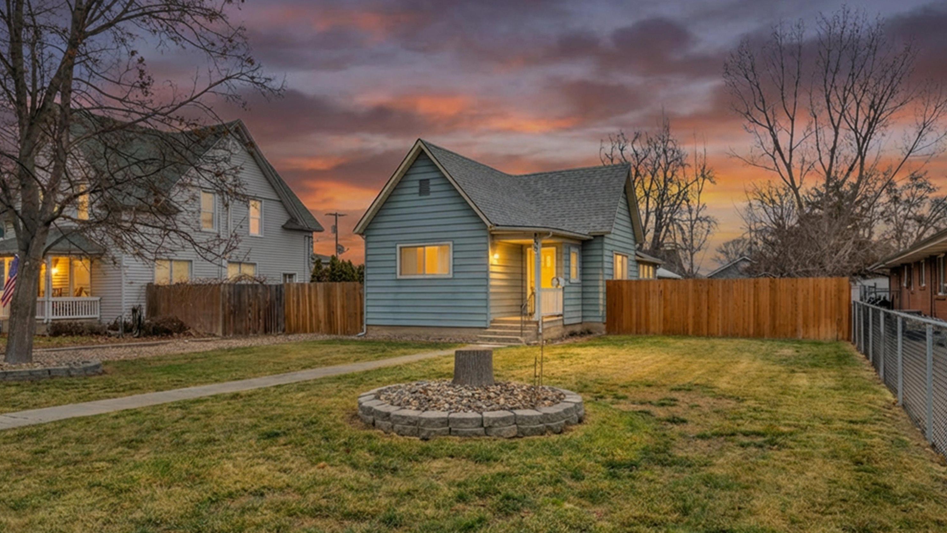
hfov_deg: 71.9
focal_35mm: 26
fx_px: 653
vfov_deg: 44.3
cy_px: 291
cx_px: 462
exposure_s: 1/30
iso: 100
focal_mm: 24
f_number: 9
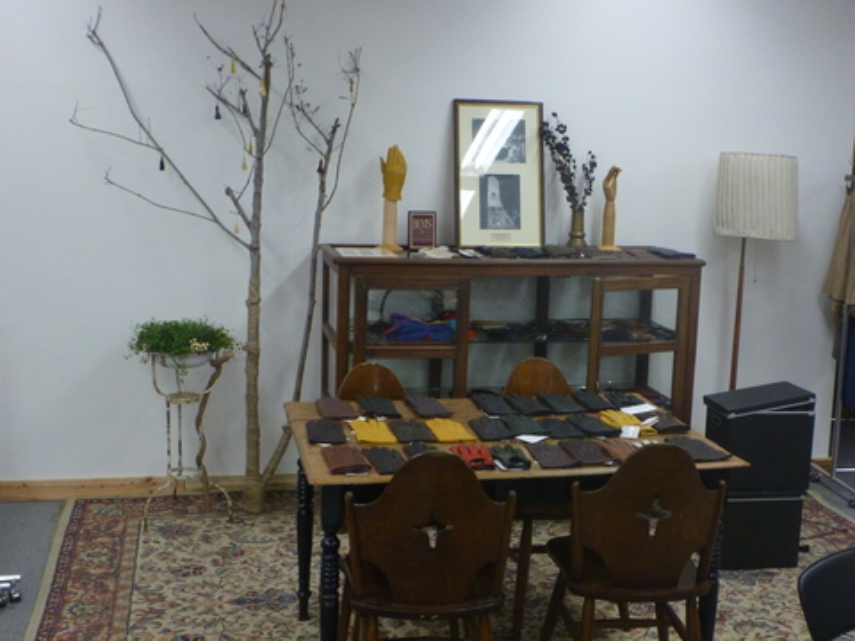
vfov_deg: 30.9
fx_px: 1161
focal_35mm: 47
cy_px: 320
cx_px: 428
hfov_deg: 40.4
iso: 400
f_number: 4.5
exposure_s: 1/40
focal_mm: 8.4
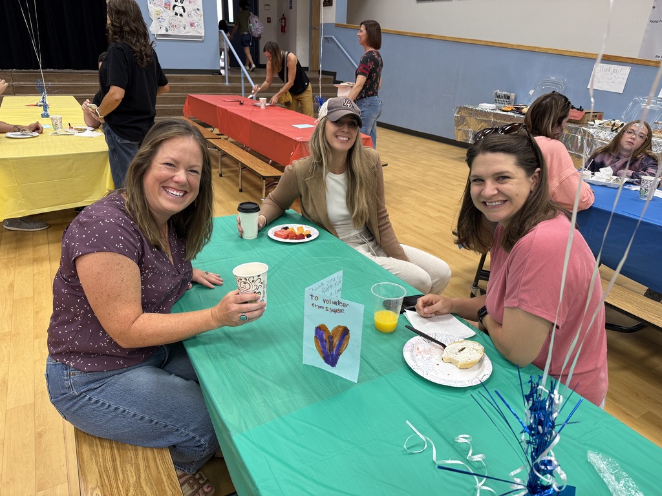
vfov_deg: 56.8
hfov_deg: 71.6
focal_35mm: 24
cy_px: 248
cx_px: 331
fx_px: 459
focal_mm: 6.76
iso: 125
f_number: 1.78
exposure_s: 1/60
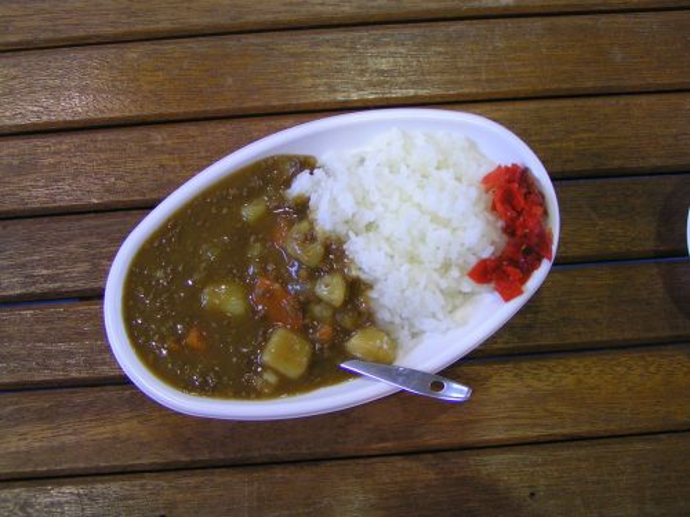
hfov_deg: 42.1
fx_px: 897
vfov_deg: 32.2
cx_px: 345
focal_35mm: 45
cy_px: 258
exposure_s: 1/50
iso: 125
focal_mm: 6.9
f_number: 2.8
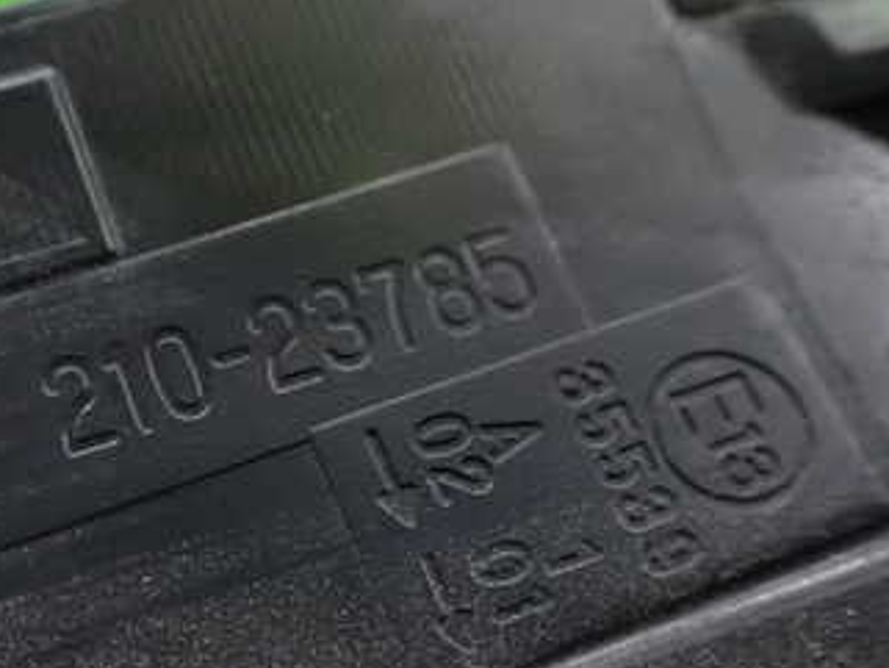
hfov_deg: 33.5
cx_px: 194
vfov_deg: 25.8
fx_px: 1439
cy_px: 488
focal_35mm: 56
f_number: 2.3
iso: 1600
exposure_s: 1/30
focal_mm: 5.4
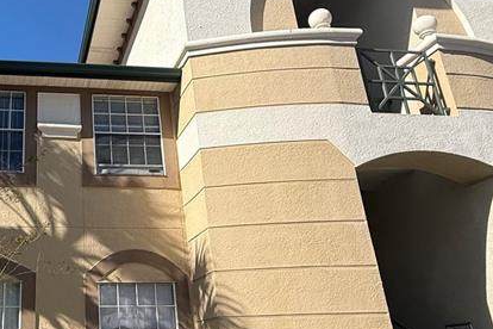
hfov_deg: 48.9
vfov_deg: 36.9
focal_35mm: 36
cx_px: 74
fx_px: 493
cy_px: 174
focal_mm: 2.22
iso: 50
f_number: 2.2
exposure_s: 1/2506
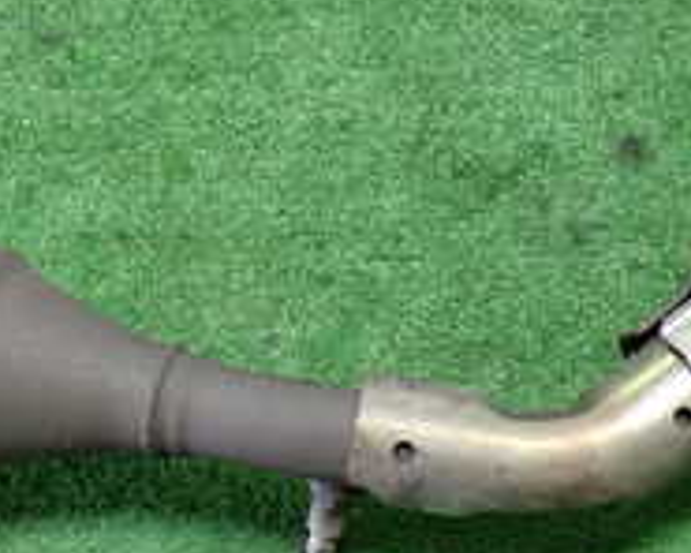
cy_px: 243
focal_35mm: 114
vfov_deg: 13.5
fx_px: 2331
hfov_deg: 16.8
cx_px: 265
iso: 200
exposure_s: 1/40
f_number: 2.5
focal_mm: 6.37
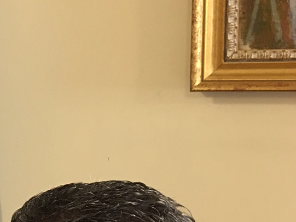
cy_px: 186
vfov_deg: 13.6
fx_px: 924
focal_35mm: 108
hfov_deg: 15.6
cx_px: -239
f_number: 2.2
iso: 50
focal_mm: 4.15
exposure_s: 1/17
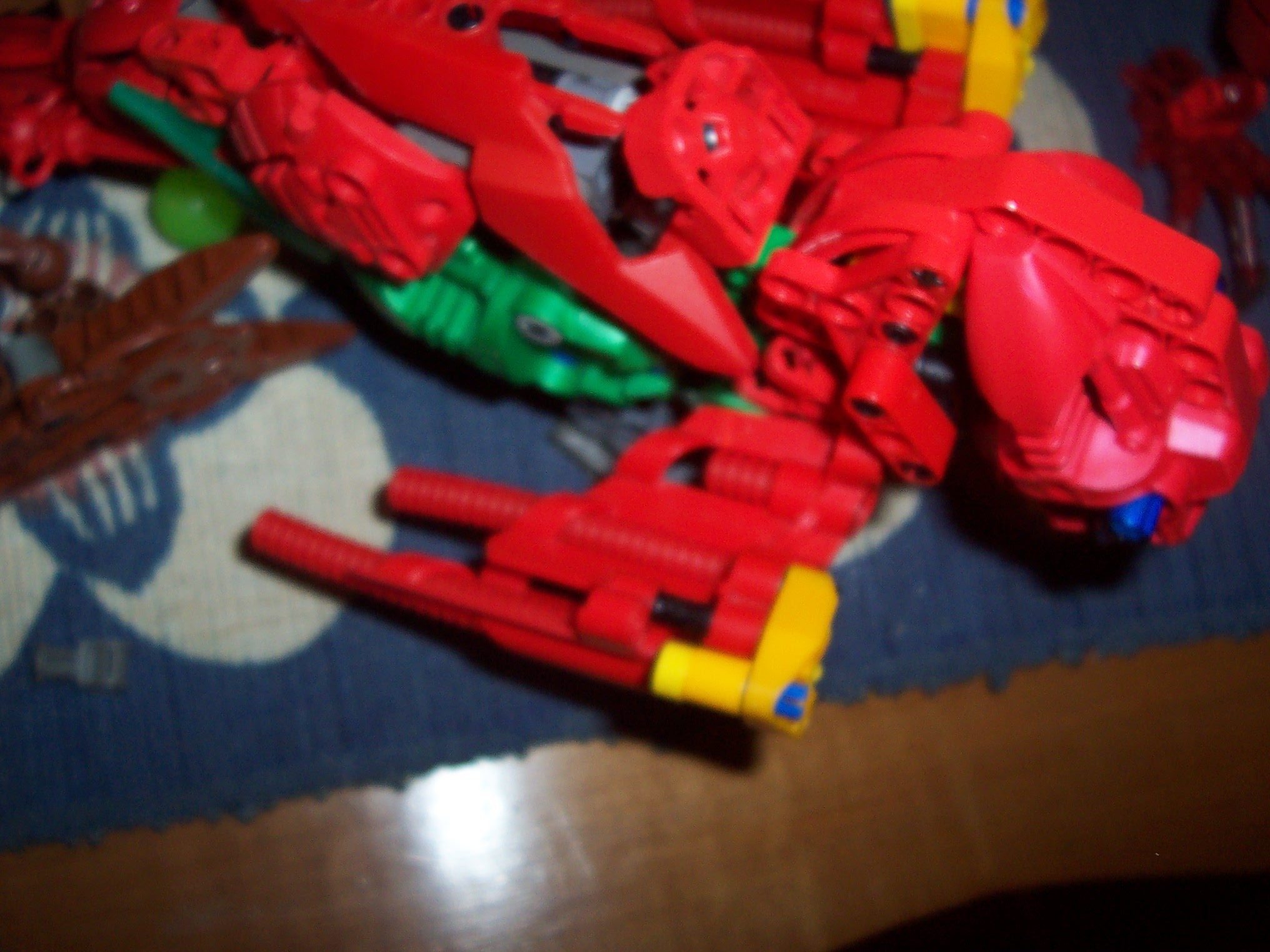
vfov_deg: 38.7
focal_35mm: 37
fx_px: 1357
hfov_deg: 50.1
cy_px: 476
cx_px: 635
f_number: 2.8
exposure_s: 1/60
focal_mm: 5.6
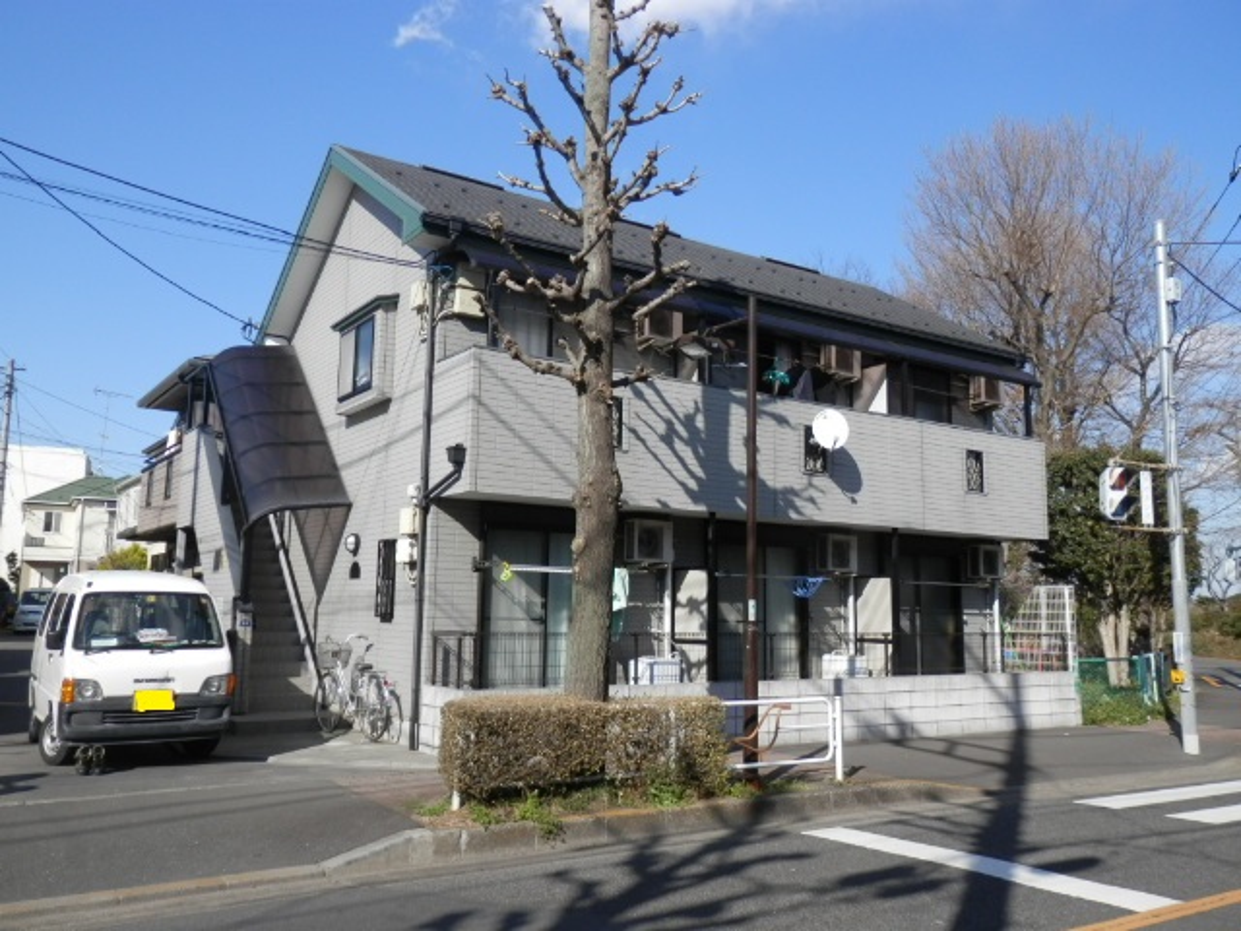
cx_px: 620
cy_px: 466
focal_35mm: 27
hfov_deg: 65.3
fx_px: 968
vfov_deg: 51.4
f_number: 9
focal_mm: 5
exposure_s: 1/125
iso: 80
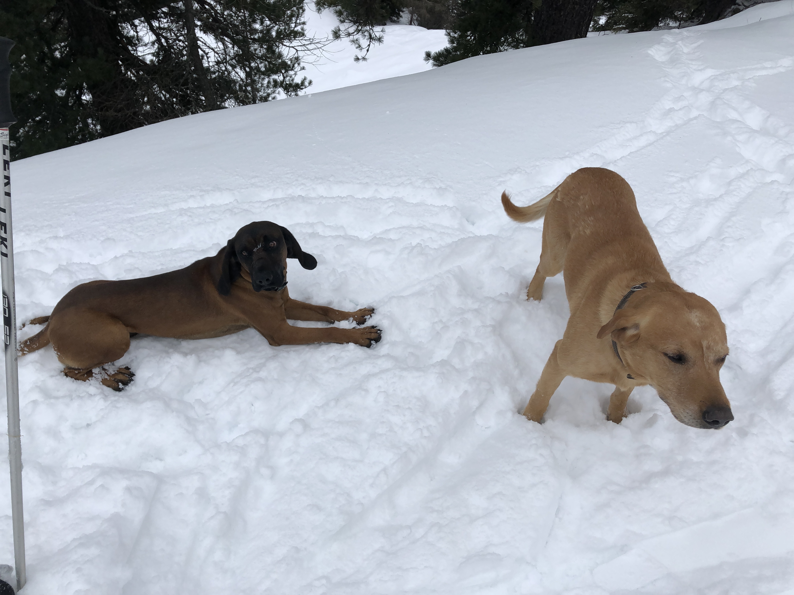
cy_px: 298
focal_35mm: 28
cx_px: 397
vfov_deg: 49.7
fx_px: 642
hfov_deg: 63.4
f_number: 1.8
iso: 20
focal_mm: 4
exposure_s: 1/505
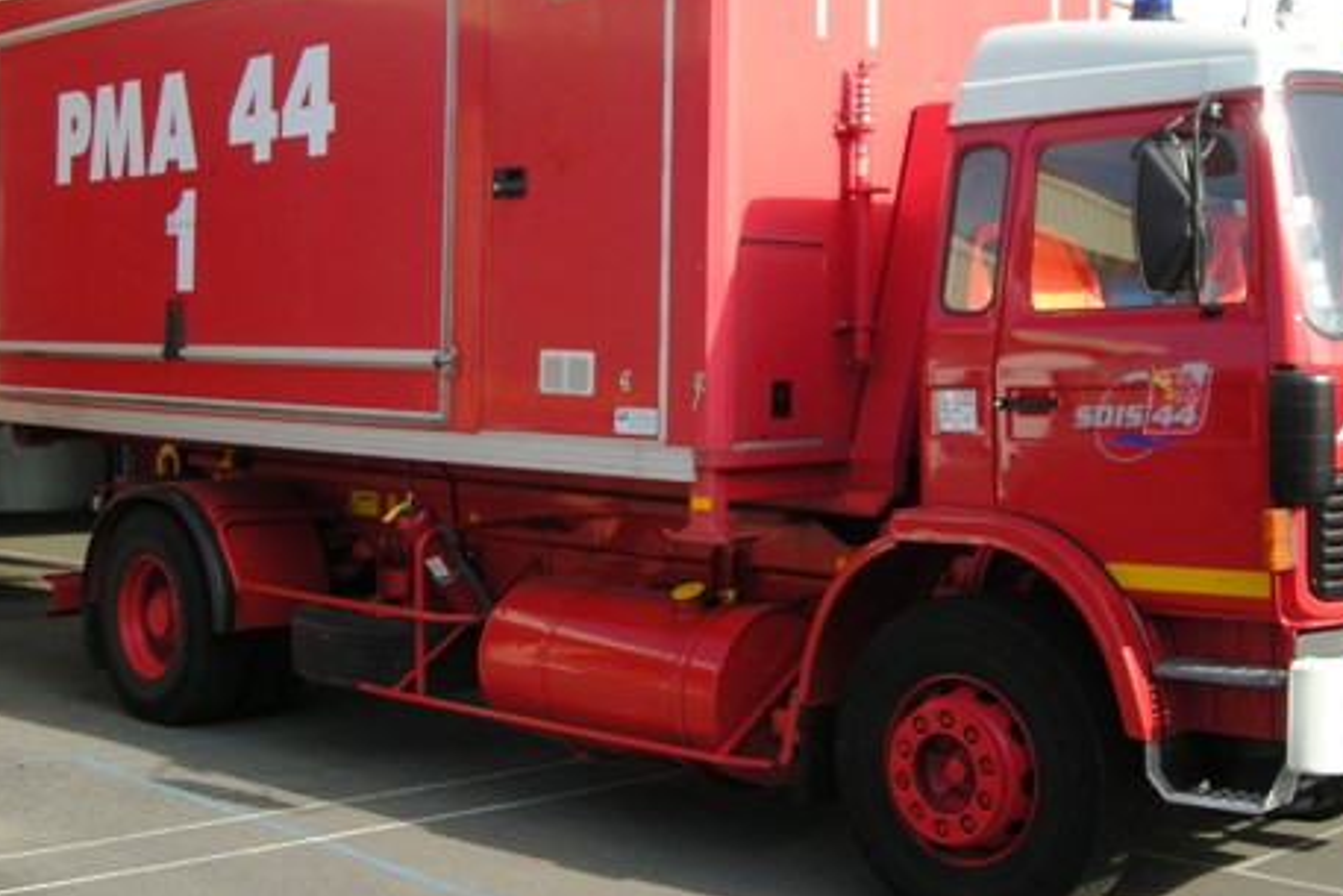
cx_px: 776
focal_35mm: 51
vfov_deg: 26.3
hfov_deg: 38.8
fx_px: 1903
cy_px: 294
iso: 64
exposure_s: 1/554
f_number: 2.8
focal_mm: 5.7
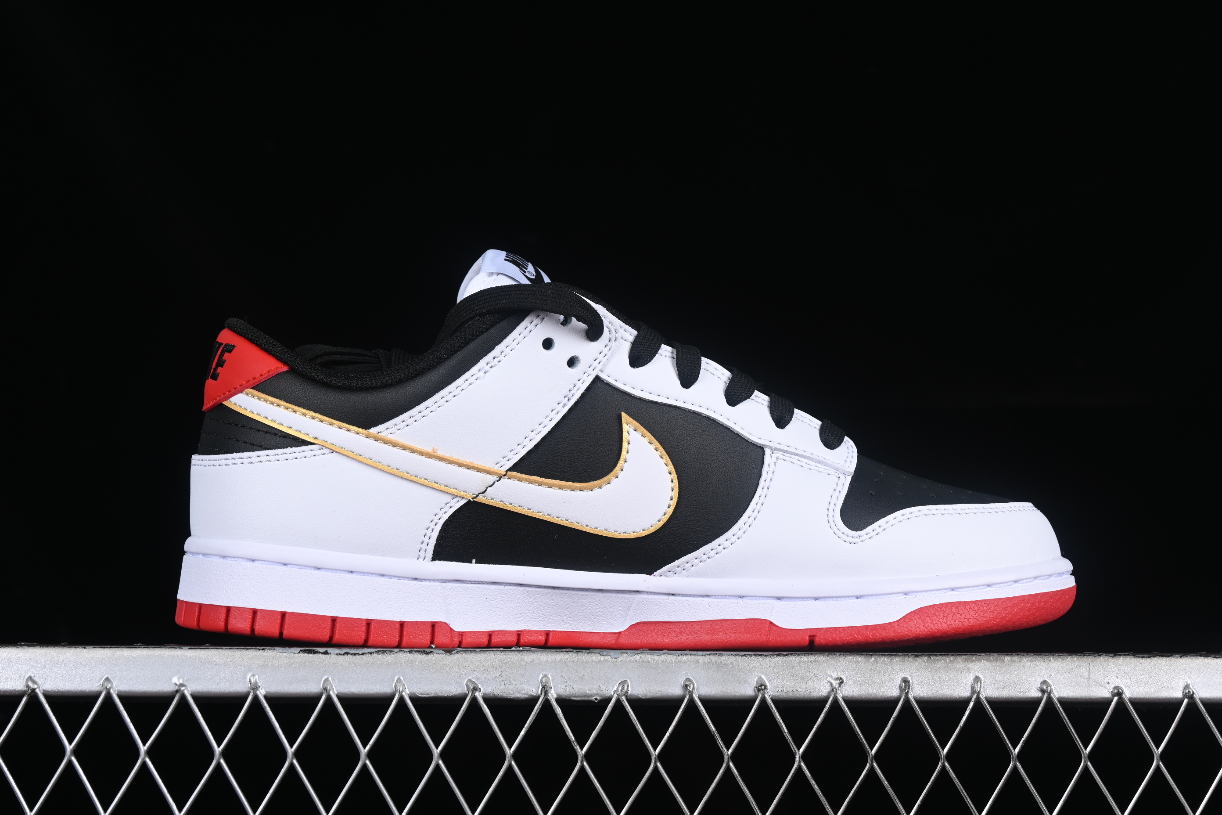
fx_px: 2546
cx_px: 611
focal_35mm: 75
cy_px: 408
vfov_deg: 18.2
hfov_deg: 27.0
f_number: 8
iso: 160
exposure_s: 1/80
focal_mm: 50
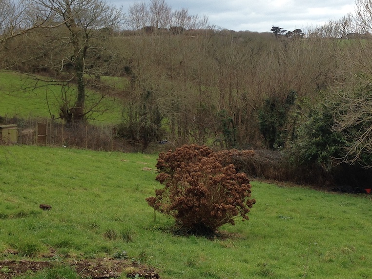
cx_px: 272
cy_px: 170
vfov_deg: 22.5
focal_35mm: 65
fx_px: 698
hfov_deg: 29.4
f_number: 2.4
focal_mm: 4.12
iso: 50
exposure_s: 1/352
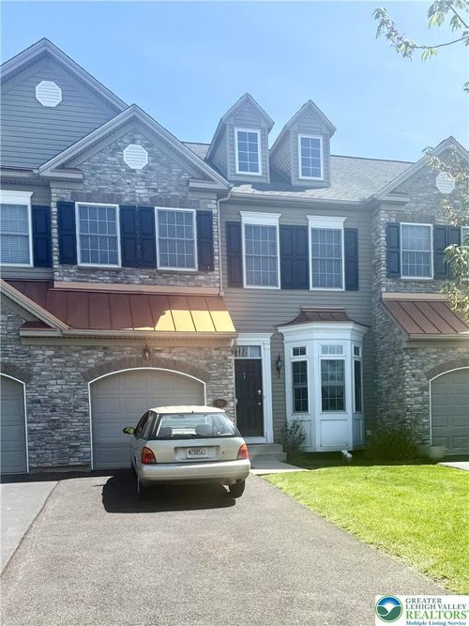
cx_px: 234
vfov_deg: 71.6
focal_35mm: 24
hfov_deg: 56.8
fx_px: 434
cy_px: 313
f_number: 1.78
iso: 80
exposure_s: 1/2801
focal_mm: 6.76
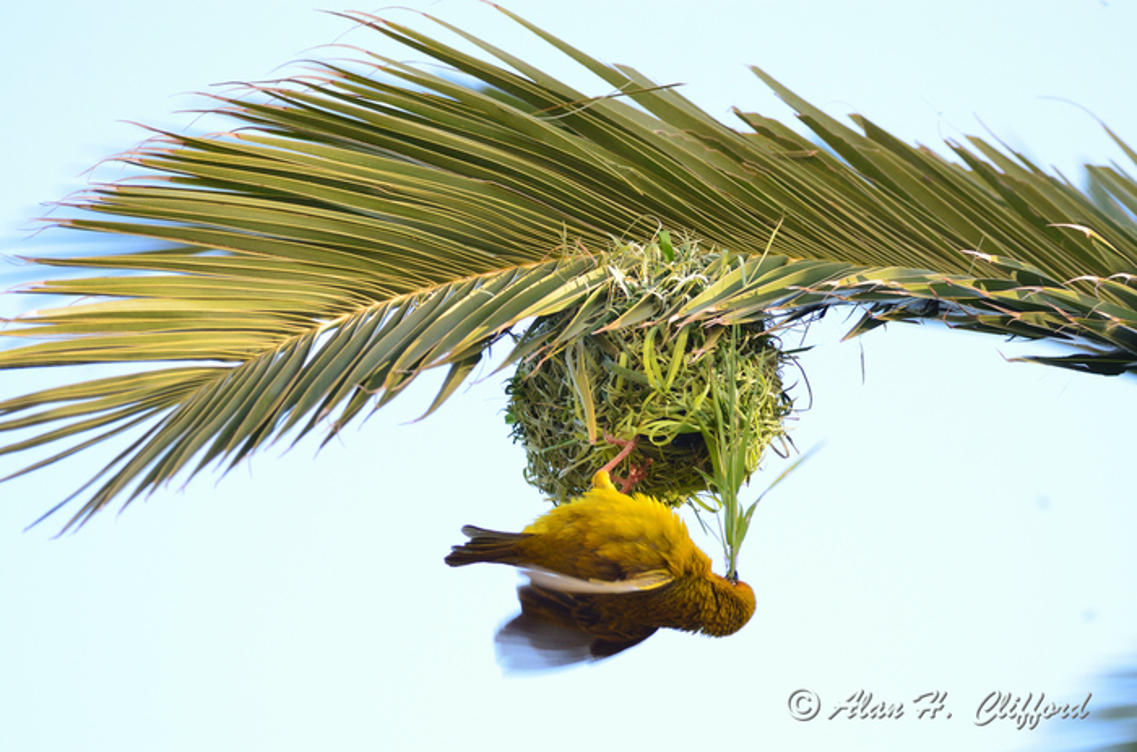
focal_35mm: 262
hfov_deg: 7.9
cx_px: 568
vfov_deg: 5.2
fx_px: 8270
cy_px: 376
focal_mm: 175
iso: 640
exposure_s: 1/250
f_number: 5
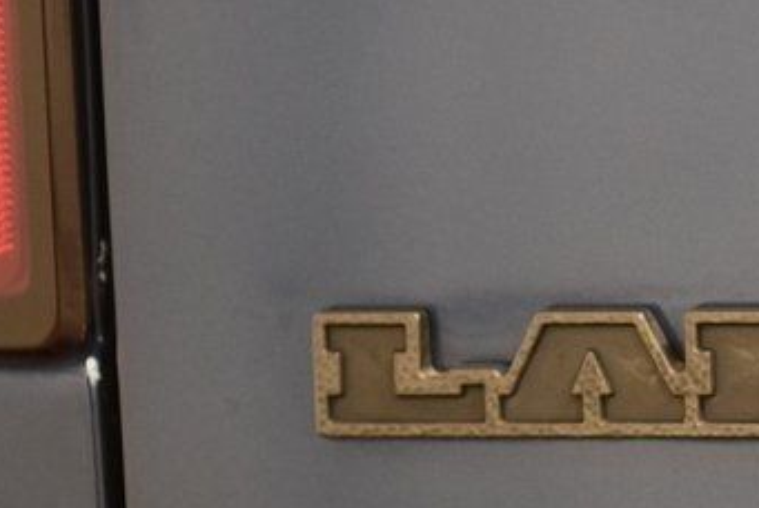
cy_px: 293
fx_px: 6647
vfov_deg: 4.4
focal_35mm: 315
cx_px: 913
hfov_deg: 6.5
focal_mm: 70
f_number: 3.2
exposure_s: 1/30
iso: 1600
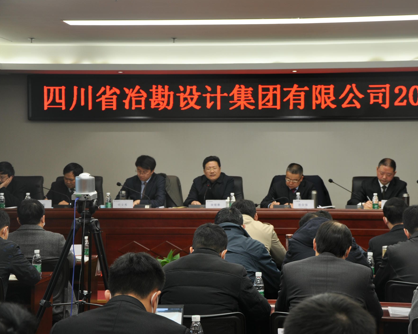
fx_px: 947
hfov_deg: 24.9
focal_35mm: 77
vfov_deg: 20.0
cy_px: 167
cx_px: 246
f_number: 4.8
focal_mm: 45
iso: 220
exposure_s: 1/30
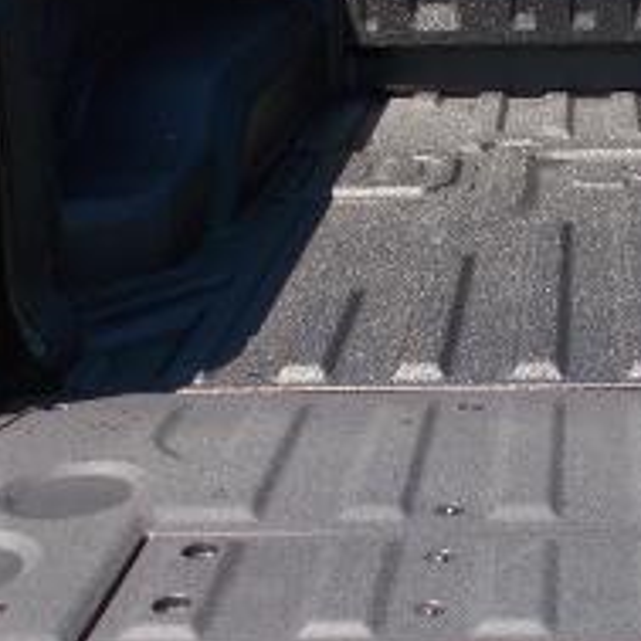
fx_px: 1634
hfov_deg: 21.4
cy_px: 112
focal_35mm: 78
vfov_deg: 21.9
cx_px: 638
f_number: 3.2
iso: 80
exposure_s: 1/320
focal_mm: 4.6
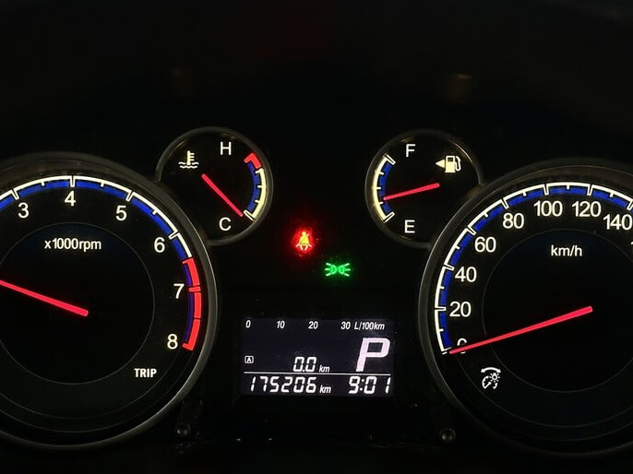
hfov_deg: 30.7
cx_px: 318
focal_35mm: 63
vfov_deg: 23.3
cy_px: 239
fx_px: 1152
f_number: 1.78
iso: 200
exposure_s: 1/50
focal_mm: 6.86
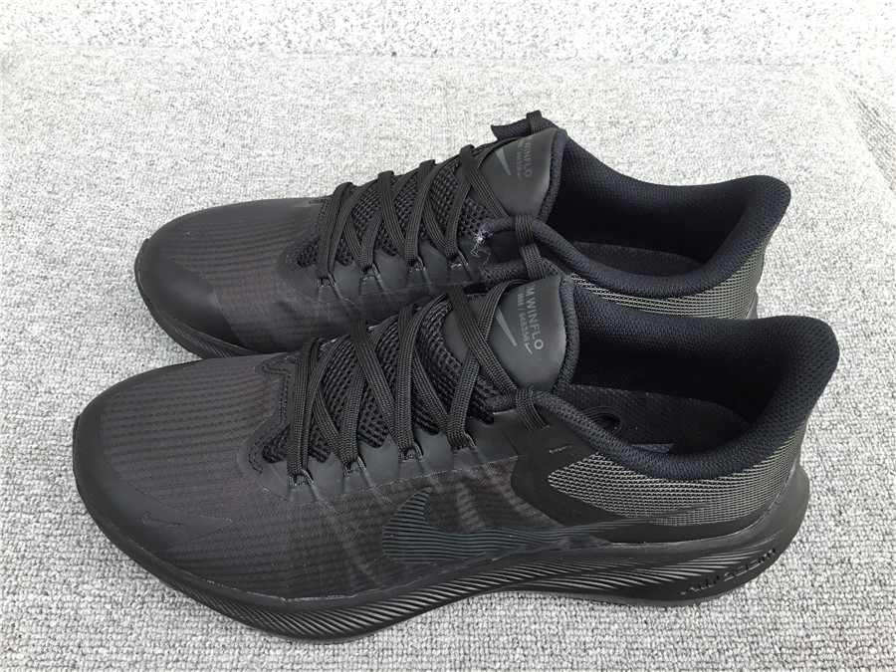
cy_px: 336
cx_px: 448
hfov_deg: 58.4
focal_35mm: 31
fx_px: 802
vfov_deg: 45.4
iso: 25
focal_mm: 3.3
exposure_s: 1/100
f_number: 2.4
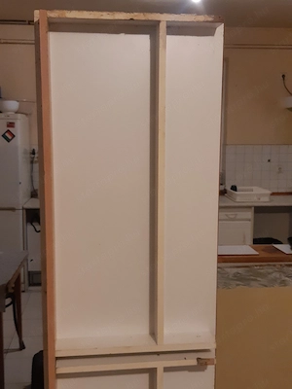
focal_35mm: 26
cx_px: 146
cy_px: 194
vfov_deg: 67.3
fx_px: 292
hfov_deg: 53.1
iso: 250
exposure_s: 1/25
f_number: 1.7
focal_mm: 3.93
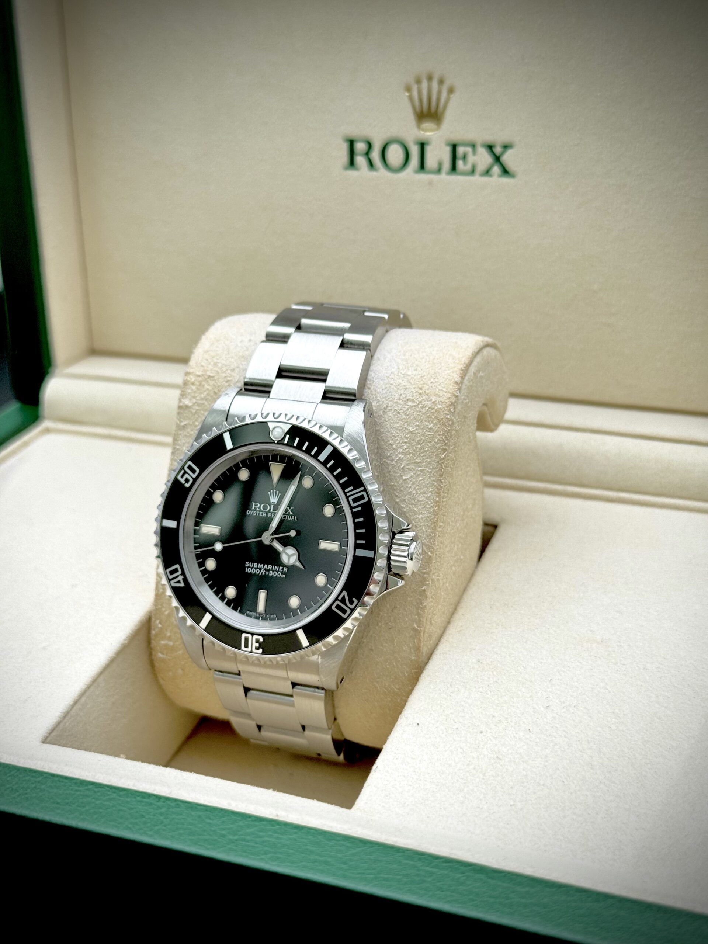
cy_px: 472
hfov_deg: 30.3
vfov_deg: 39.7
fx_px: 1309
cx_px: 354
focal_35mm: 48
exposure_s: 1/121
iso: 80
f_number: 1.78
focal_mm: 6.76
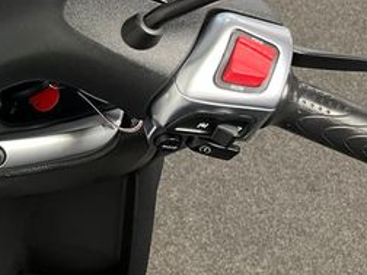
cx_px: -79
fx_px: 700
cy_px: 55
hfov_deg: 26.1
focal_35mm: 66
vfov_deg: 22.0
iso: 250
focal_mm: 5.1
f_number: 1.6
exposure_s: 1/50
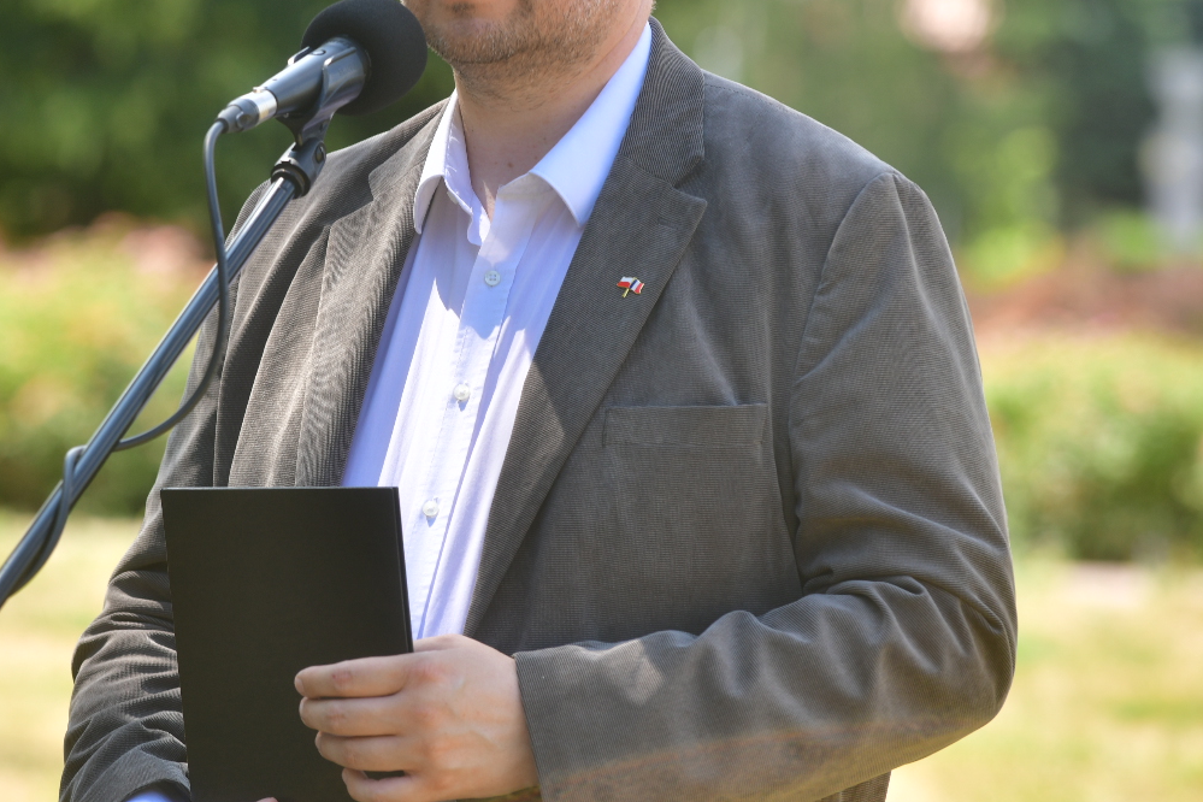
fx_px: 9757
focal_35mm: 292
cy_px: 208
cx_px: 336
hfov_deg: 7.1
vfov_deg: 4.7
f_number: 5.6
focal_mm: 180
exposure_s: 1/250
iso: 100
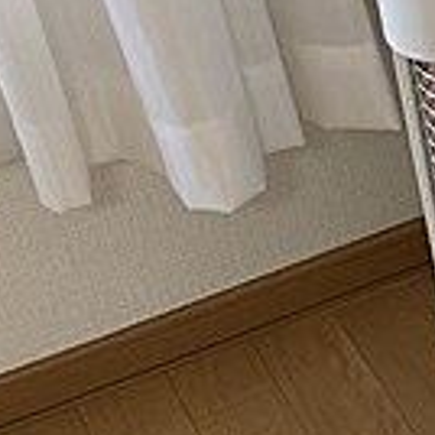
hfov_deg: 12.6
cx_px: 919
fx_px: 1678
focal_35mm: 118
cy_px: 169
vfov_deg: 14.8
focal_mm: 3.99
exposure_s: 1/100
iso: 80
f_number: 1.8
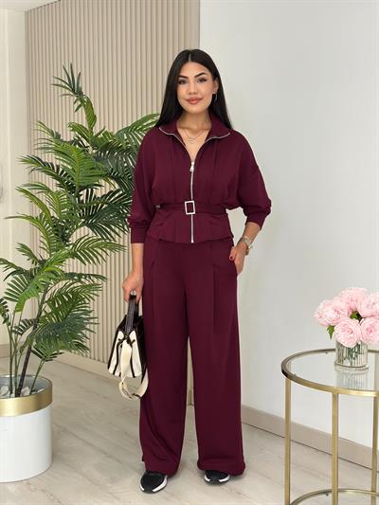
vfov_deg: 39.6
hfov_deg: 30.3
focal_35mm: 48
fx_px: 700
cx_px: 190
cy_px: 252
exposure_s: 1/236
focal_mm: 6.86
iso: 80
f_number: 1.78
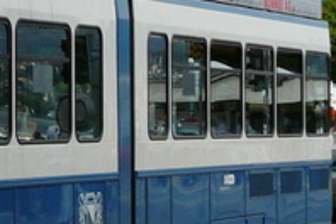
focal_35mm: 242
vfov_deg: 5.7
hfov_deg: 8.1
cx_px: -324
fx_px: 2258
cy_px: 0
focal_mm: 7.5
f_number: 5.6
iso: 100
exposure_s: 1/250
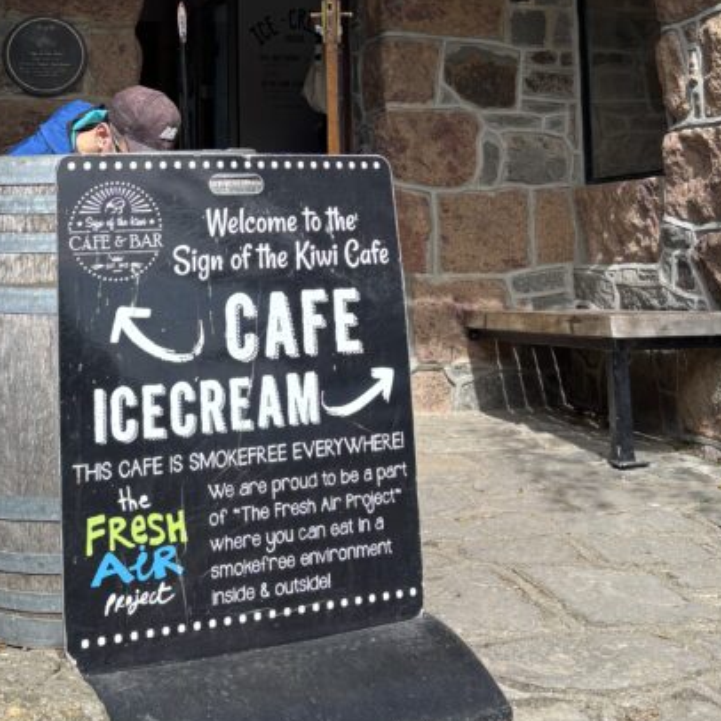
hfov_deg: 29.5
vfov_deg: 28.4
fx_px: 1367
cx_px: 289
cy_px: 64
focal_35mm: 58
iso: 50
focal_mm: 5.96
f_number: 1.6
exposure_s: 1/1344
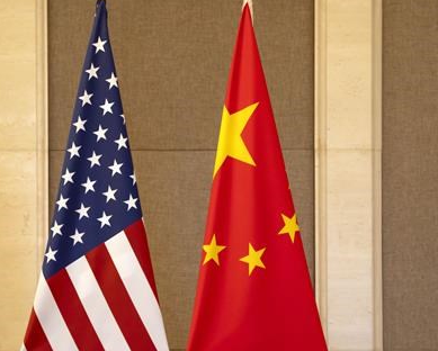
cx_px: 182
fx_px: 4775
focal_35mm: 368
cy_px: 199
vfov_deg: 4.2
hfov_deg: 5.3
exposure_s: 1/200
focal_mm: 235
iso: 3200
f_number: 5.6
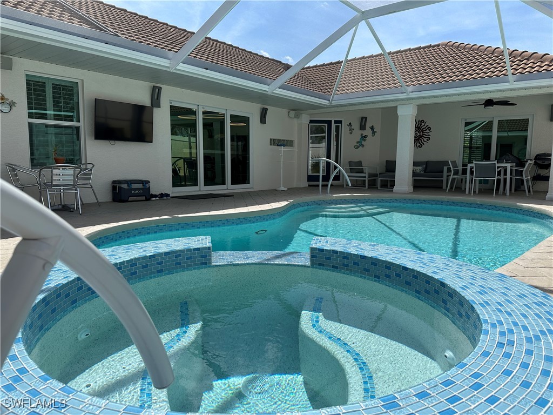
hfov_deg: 71.6
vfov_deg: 56.8
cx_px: 276
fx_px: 383
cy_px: 208
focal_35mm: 24
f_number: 1.78
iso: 80
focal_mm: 6.86
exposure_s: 1/3717
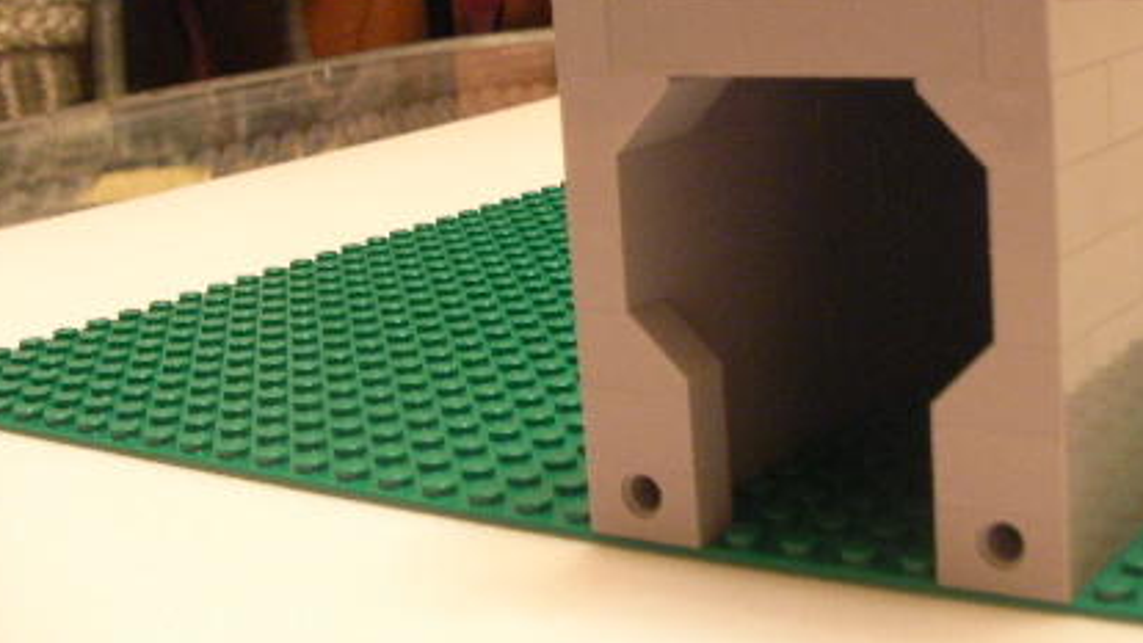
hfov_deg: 32.5
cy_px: 99
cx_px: 776
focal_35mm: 64
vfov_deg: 18.6
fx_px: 1940
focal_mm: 6.3
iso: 200
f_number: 3.5
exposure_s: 1/3.7
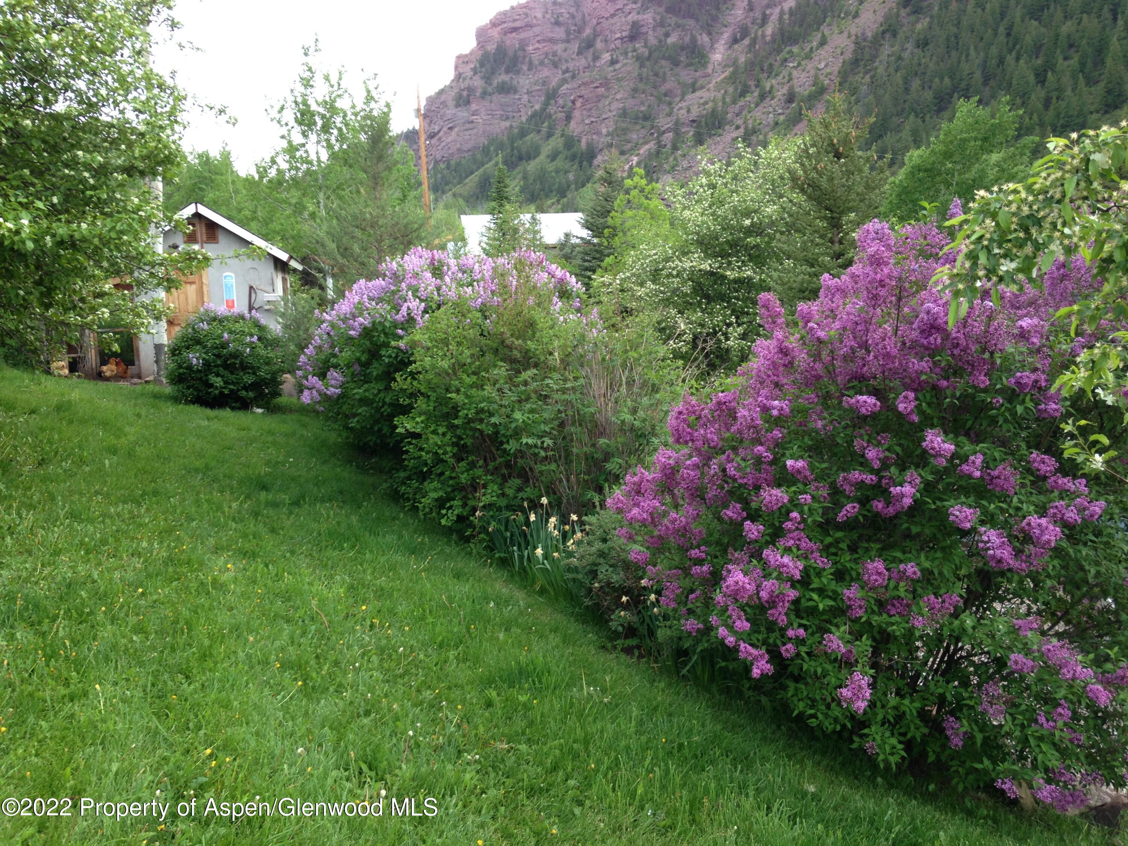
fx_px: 1075
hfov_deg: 55.4
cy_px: 423
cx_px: 564
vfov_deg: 42.9
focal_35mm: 33
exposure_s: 1/40
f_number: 2.4
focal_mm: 4.12
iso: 50
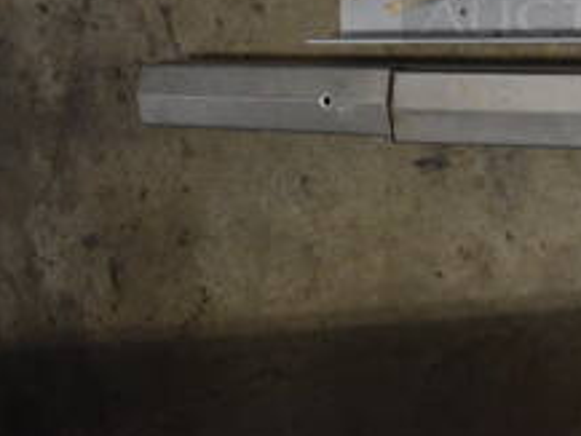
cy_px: -96
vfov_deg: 19.0
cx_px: 701
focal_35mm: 73
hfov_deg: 24.2
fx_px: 1226
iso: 1250
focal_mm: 18
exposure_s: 1/125
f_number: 3.5
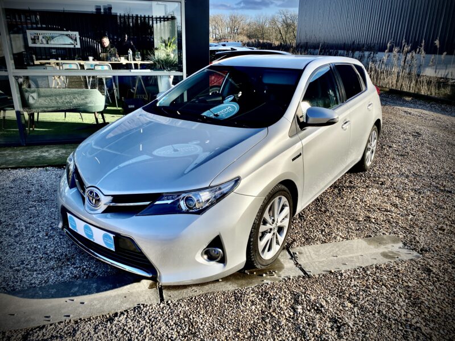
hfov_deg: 67.3
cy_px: 170
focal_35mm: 26
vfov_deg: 53.1
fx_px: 342
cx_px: 228
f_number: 1.8
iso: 32
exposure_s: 1/1464
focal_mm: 4.25
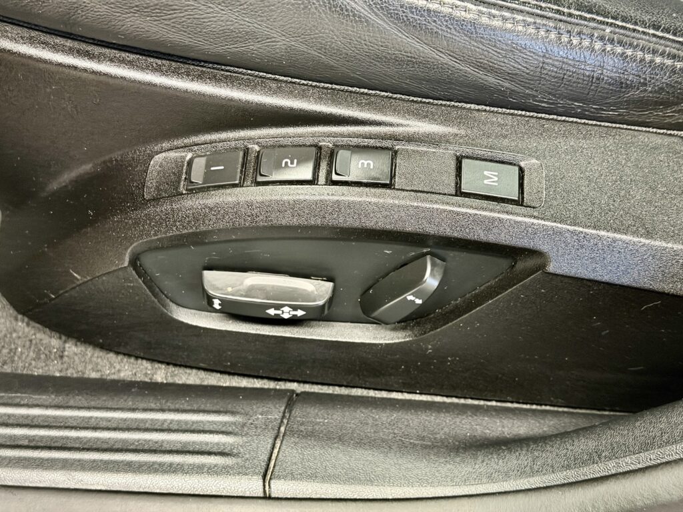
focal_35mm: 48
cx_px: 342
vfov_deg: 30.3
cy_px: 256
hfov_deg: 39.7
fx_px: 947
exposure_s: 1/25
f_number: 1.78
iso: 500
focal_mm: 6.76
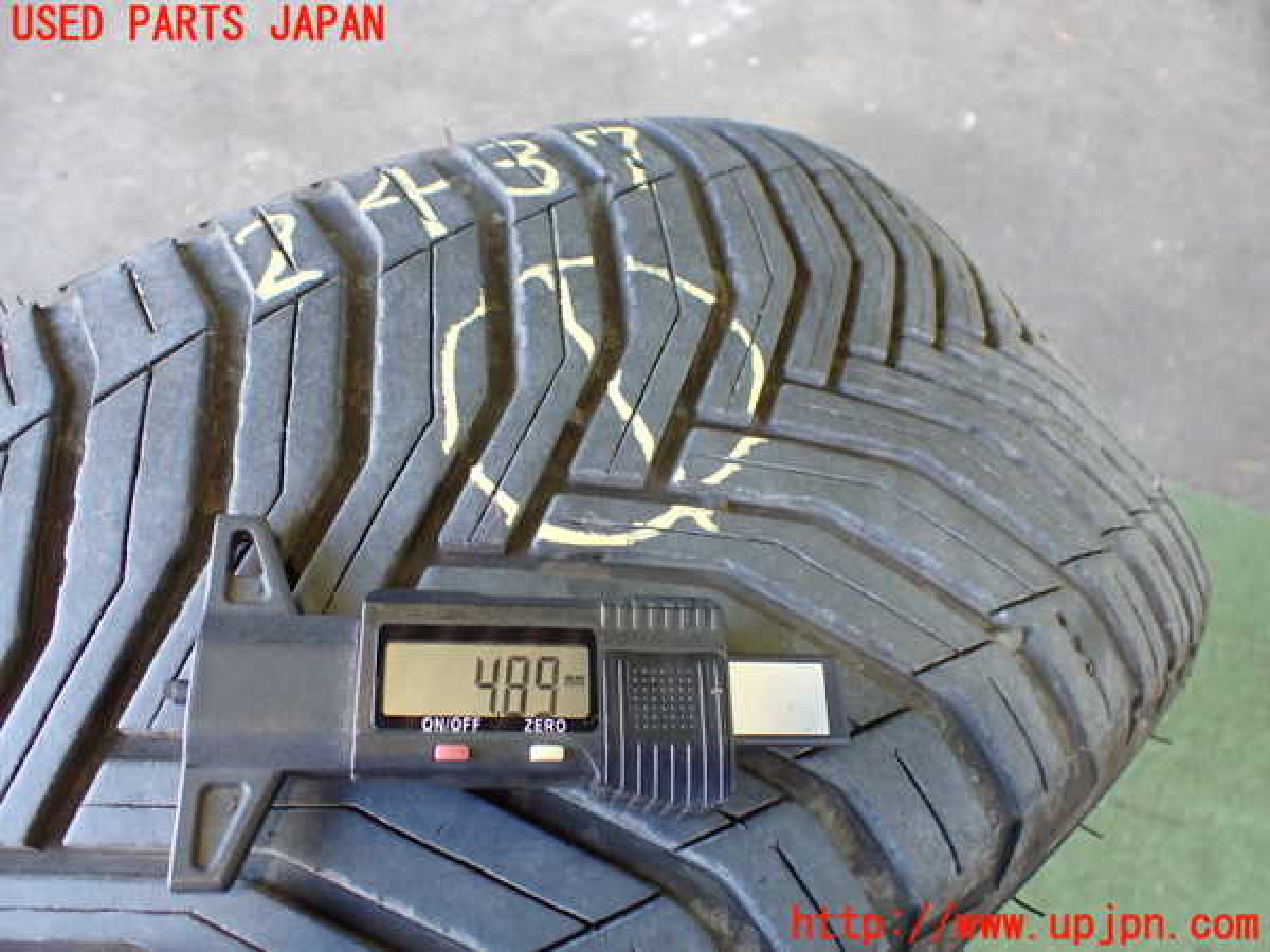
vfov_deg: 46.8
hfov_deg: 60.0
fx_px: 1101
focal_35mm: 30
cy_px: 476
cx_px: 635
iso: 800
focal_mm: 5.4
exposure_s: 1/100
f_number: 2.3
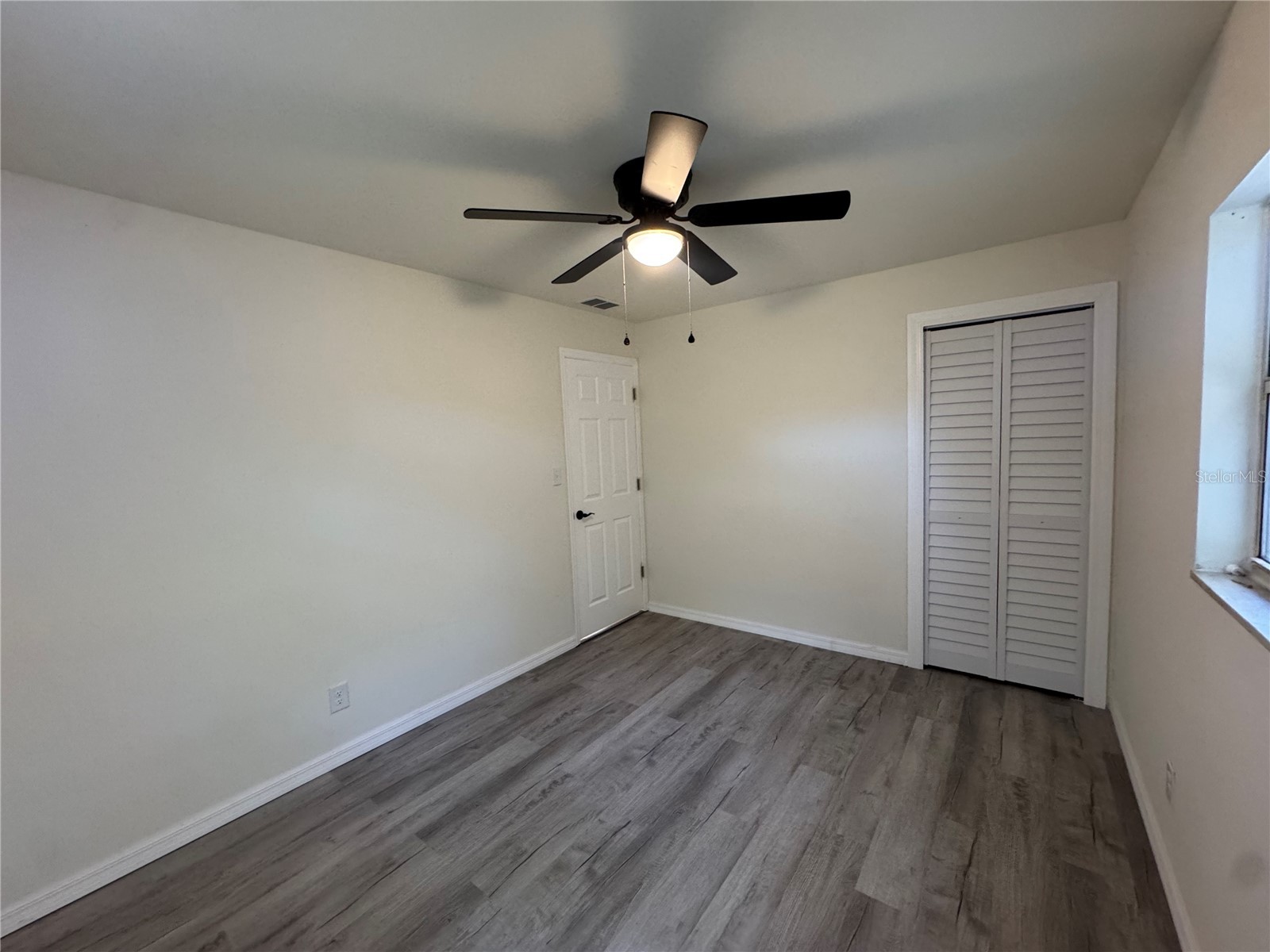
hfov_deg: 102.1
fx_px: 514
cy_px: 476
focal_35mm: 14
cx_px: 635
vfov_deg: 85.7
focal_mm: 2.22
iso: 320
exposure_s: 1/60
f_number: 2.2
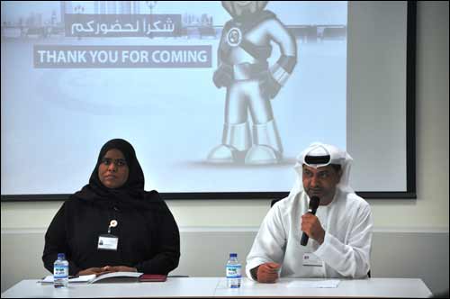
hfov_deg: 13.1
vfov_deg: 8.7
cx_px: 225
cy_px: 150
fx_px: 1966
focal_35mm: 158
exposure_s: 1/60
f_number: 5.6
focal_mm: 105
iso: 500
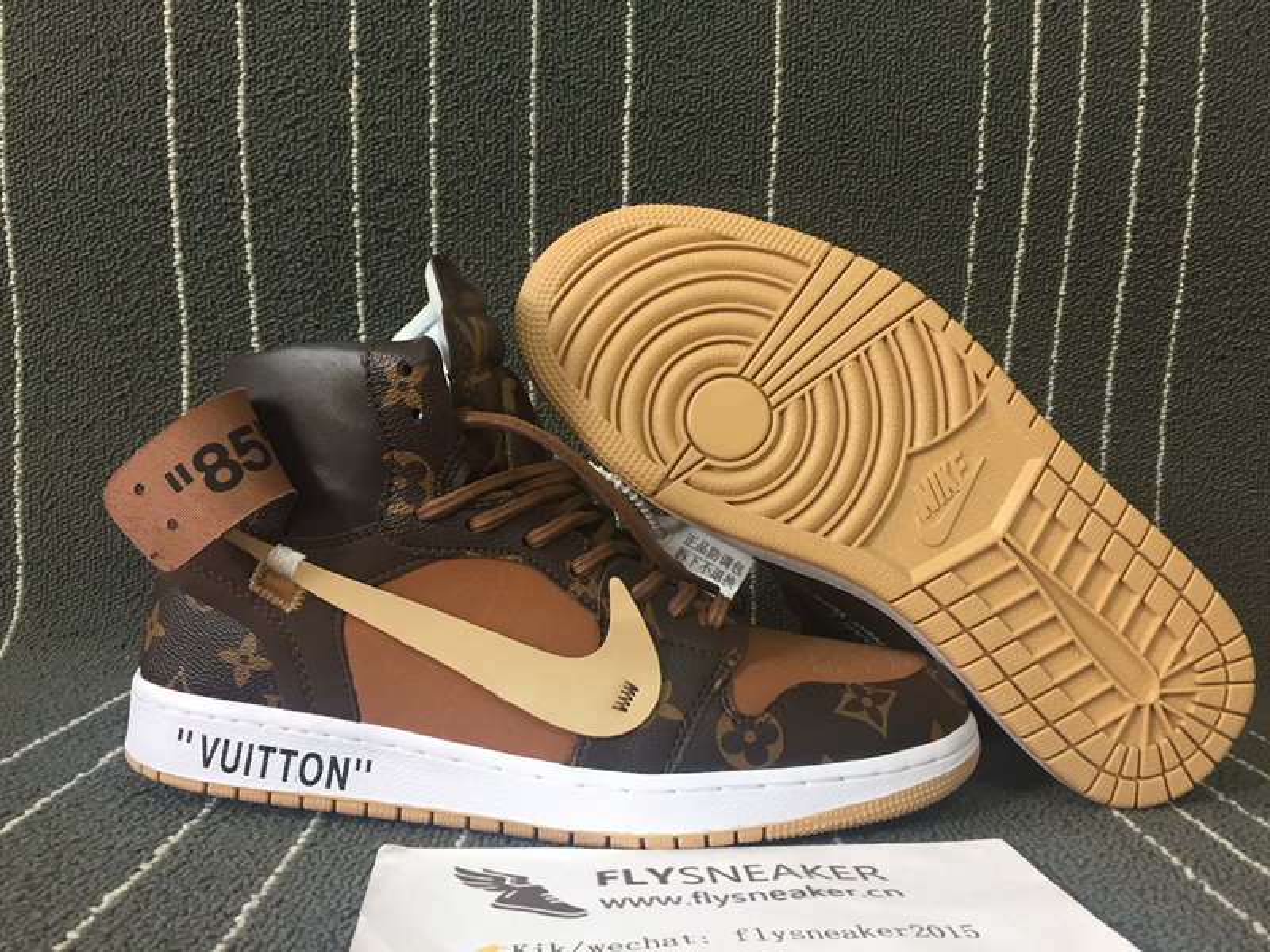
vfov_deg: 48.2
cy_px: 476
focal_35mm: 29
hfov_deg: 61.7
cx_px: 635
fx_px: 1064
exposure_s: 1/33
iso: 80
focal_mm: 4.15
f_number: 2.2
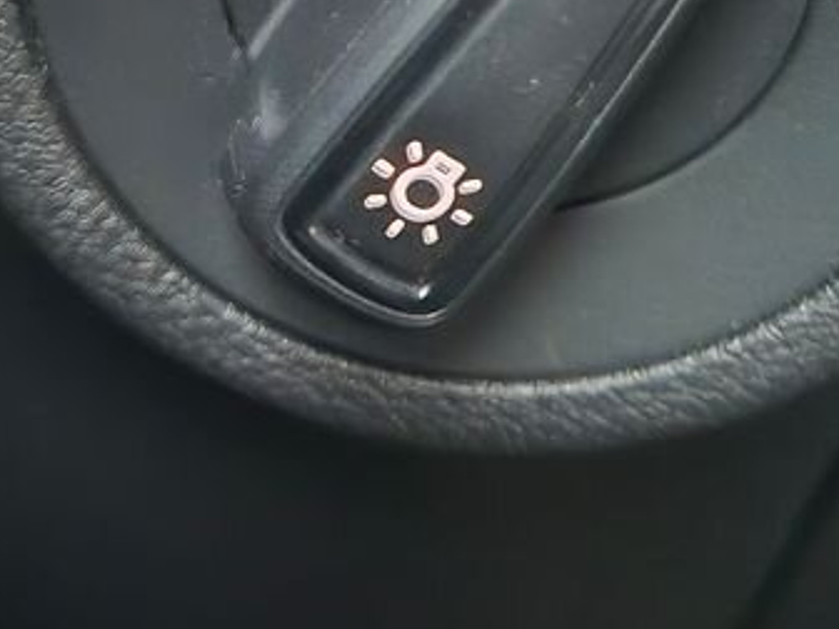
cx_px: 387
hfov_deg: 27.8
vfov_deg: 19.3
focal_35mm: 70
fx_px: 1697
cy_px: -200
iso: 2500
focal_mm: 5.4
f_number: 1.8
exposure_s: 1/33.3
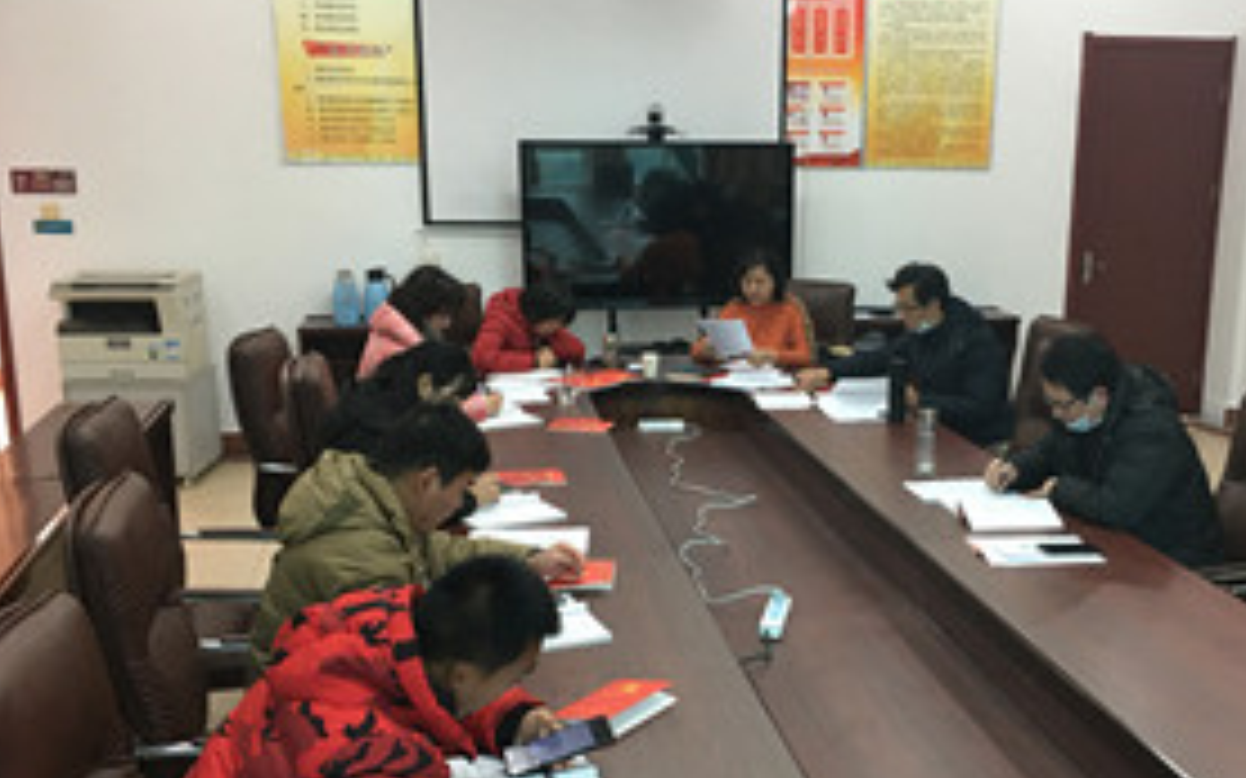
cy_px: 468
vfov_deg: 31.9
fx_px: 1358
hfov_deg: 48.8
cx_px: 774
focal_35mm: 40
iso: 64
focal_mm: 4.15
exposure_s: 1/17
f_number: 2.2
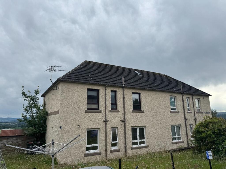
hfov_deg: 71.6
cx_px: 113
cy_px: 84
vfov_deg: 56.8
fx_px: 157
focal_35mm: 24
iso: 80
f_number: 1.78
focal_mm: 6.76
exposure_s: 1/3597
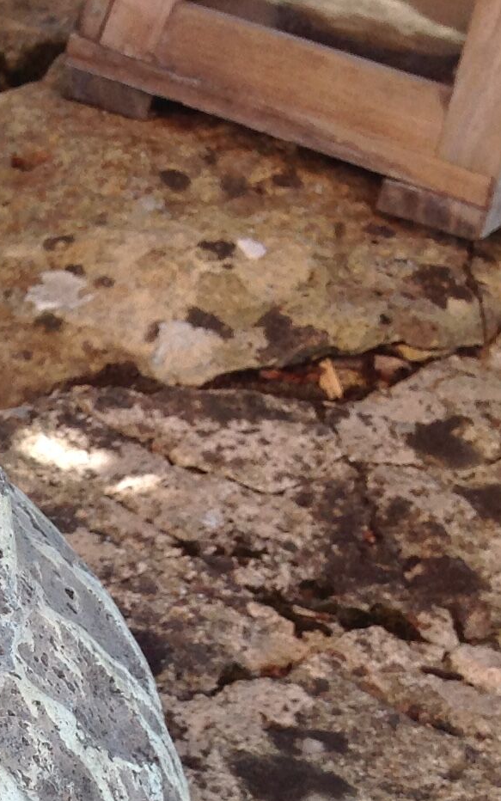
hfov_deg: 11.7
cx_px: -408
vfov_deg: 19.6
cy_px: 790
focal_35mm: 103
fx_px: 2249
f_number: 2.4
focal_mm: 4.28
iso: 50
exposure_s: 1/265
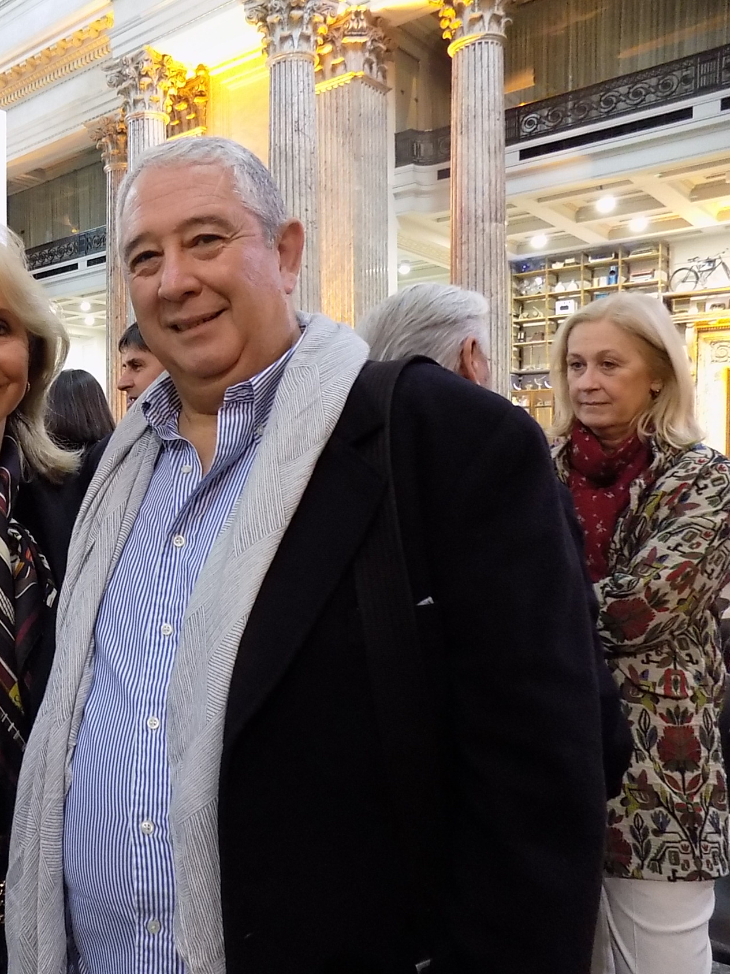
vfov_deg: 58.4
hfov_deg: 42.6
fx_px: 872
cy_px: 488
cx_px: 108
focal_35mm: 31
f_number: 3.1
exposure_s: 1/10
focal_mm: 4
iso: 400
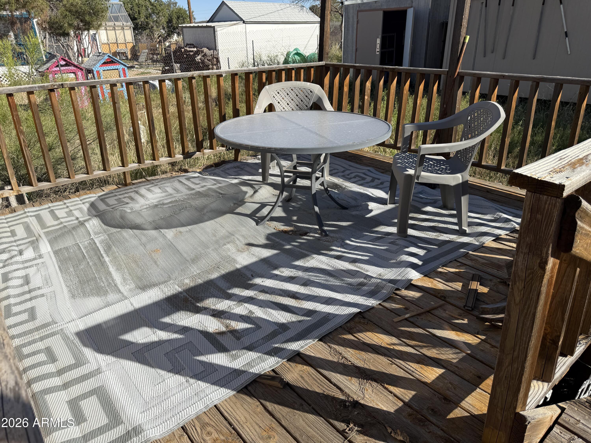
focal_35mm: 24
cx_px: 296
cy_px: 222
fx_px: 410
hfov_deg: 71.6
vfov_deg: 56.8
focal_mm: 6.76
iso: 80
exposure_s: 1/3145
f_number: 1.78
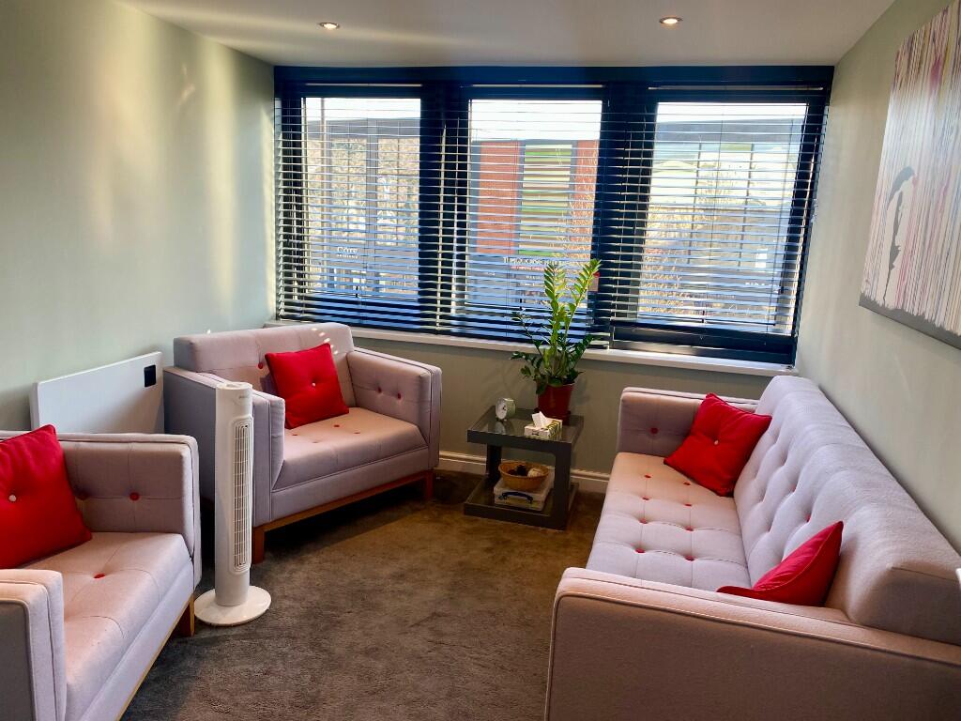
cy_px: 360
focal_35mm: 26
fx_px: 722
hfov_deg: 67.3
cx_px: 480
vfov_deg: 53.1
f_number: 1.8
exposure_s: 1/100
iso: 64
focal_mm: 4.25
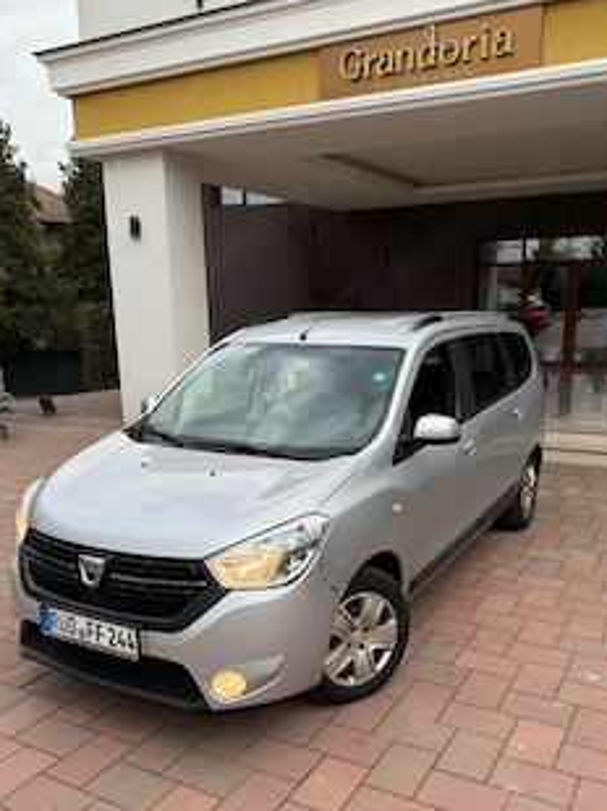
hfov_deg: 45.4
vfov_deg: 58.2
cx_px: 324
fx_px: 726
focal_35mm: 31
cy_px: 455
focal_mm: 6.76
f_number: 1.78
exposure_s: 1/456
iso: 80
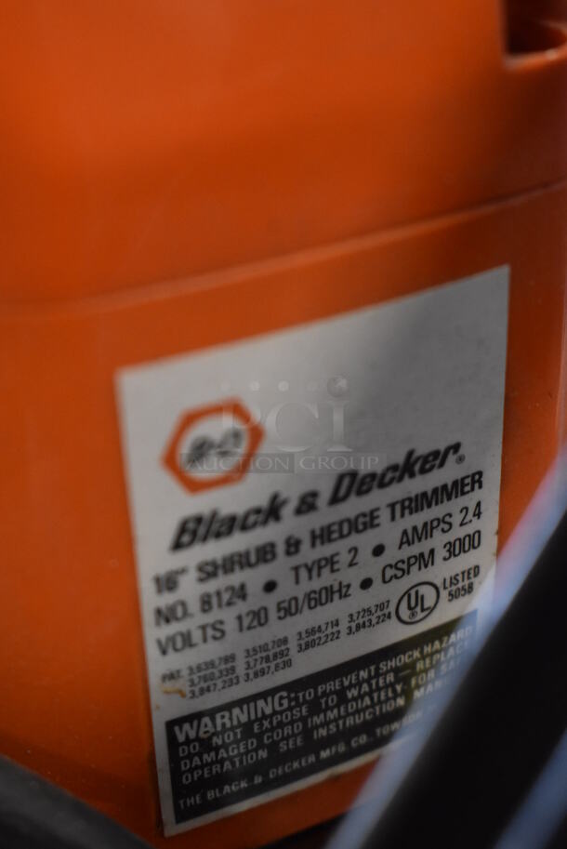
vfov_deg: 29.8
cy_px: 424
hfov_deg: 20.2
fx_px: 1592
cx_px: 284
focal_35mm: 68
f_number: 5
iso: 2800
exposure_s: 1/60
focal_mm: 45
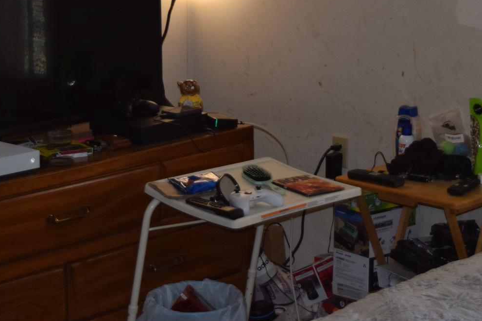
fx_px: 1285
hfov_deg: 21.2
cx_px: 296
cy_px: -2
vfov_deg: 14.0
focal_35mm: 96
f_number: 4.5
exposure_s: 1/80
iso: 800
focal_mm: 31
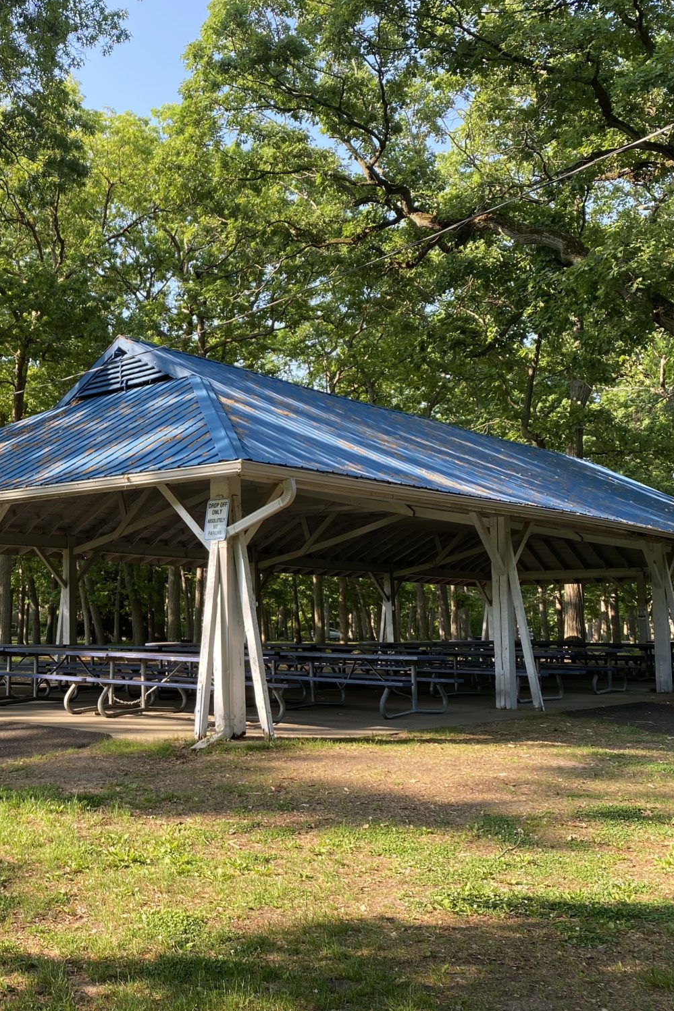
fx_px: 1039
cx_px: 97
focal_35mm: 37
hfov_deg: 34.4
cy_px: 495
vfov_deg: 51.9
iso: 32
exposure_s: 1/263
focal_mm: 4.25
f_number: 1.8
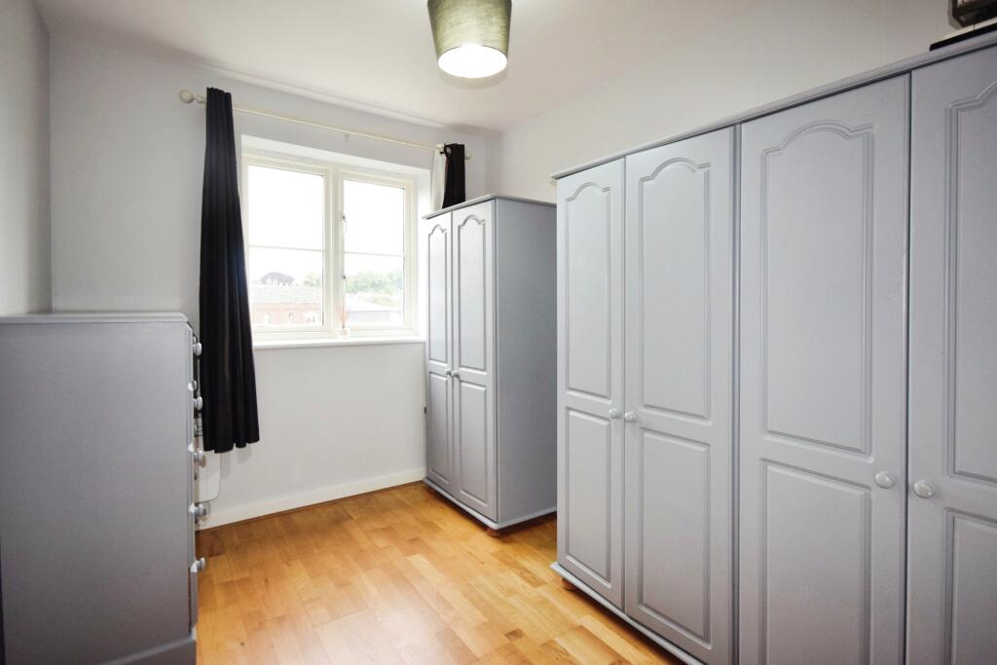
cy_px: 332
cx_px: 498
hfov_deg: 92.4
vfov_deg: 69.7
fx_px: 478
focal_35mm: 17
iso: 800
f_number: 5
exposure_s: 1/100
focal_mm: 11.5
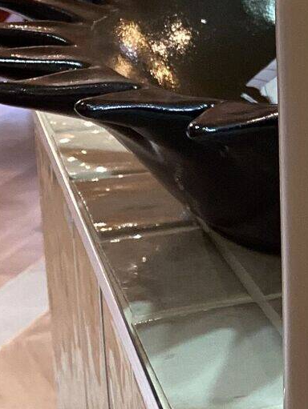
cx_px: 401
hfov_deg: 14.6
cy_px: 127
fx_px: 1149
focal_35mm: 97
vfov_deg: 20.1
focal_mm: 3.3
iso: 125
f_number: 2.4
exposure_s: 1/50
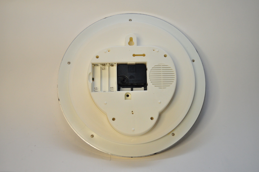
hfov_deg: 41.2
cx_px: 130
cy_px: 86
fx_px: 345
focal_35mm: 48
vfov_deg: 28.0
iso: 1000
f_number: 4.8
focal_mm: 32
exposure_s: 1/100
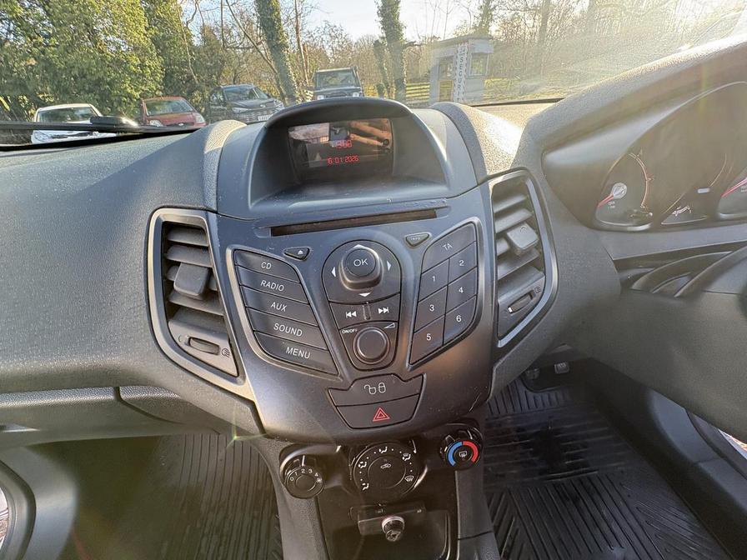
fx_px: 302
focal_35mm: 14
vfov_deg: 85.7
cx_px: 374
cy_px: 280
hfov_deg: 102.1
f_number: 2.2
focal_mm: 2.22
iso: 64
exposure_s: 1/99
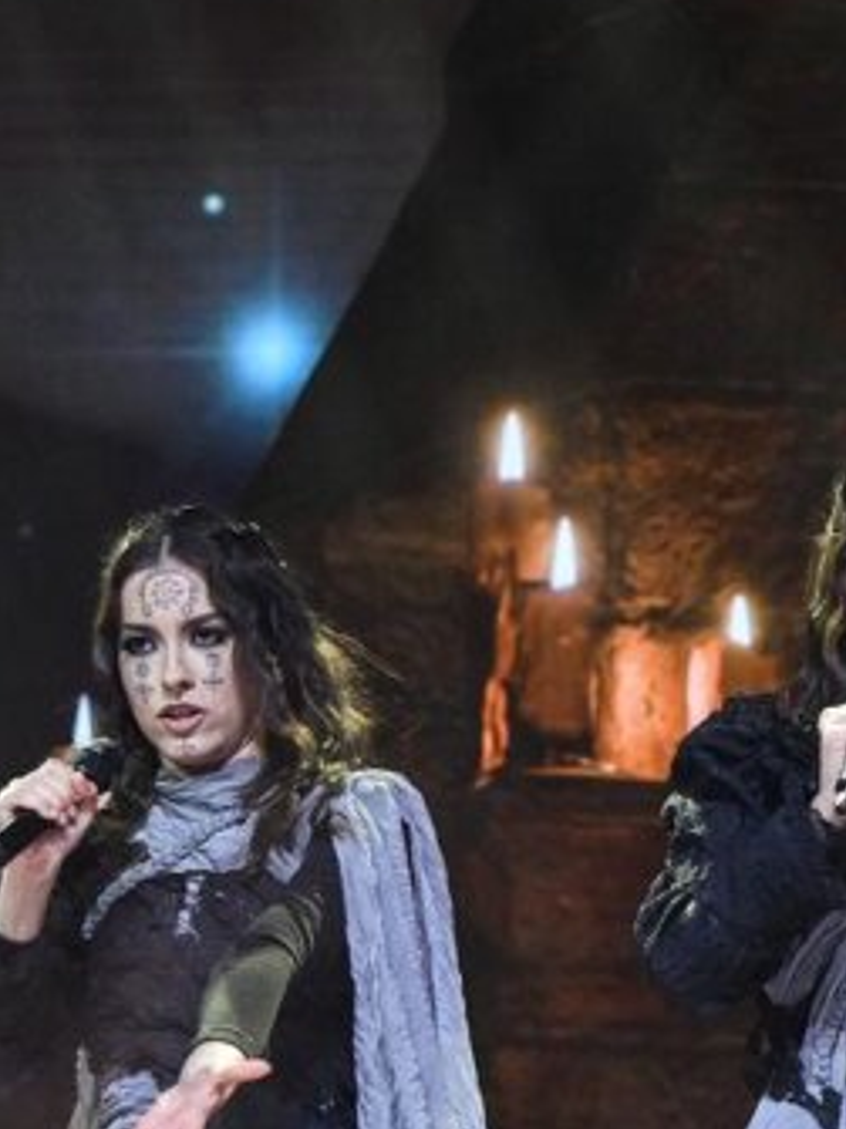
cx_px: 873
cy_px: 925
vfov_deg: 7.3
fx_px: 8836
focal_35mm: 271
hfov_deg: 5.5
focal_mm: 75
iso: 2000
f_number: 4
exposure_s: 1/200
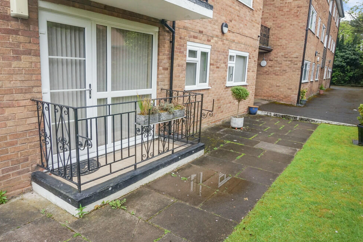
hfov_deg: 71.5
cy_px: 117
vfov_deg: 51.3
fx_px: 252
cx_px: 181
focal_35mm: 25
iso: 400
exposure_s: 1/125
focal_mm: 16
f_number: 9
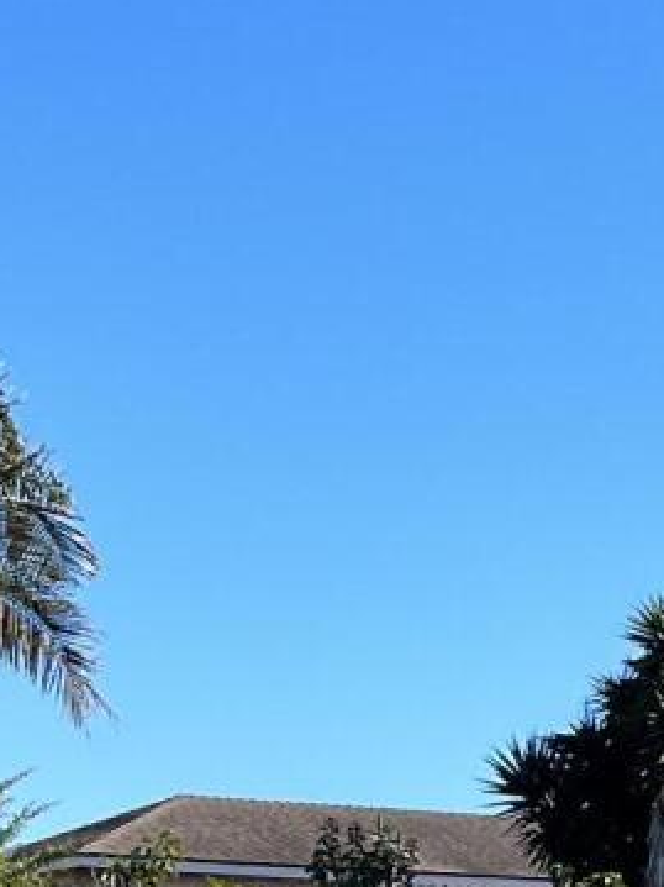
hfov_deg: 10.2
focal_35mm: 145
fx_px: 3711
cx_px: 481
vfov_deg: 12.9
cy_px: 1352
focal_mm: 5.1
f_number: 1.6
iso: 50
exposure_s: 1/2899
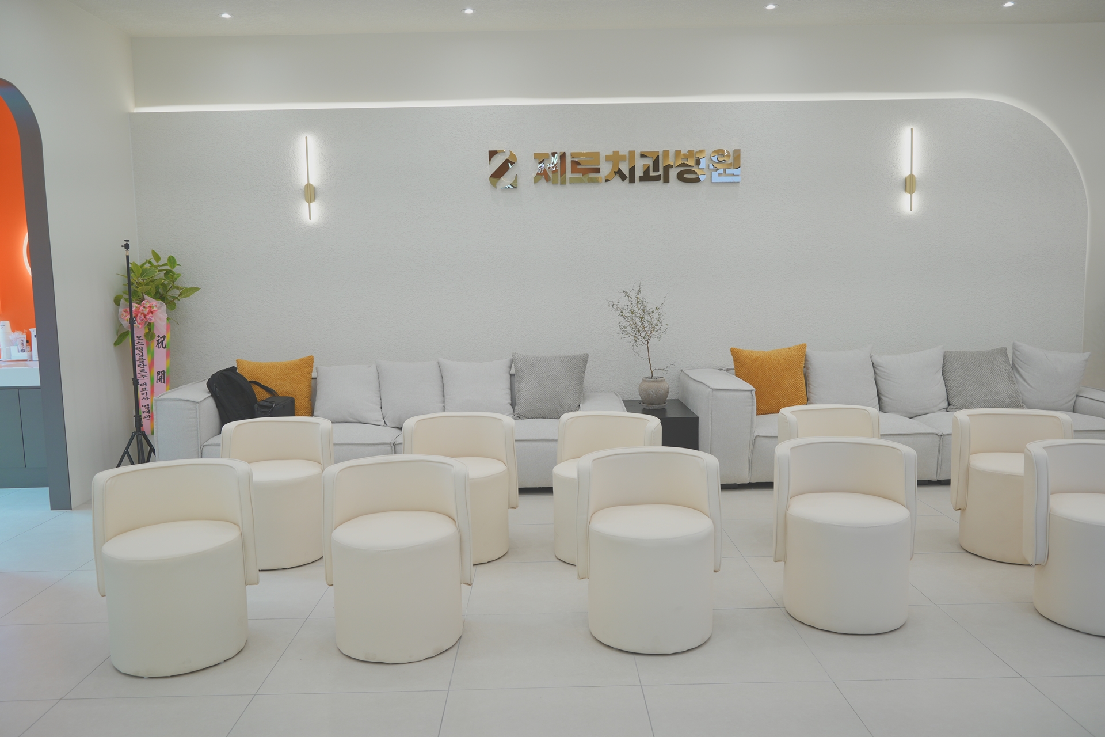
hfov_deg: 65.5
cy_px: 368
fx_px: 859
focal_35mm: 28
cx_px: 552
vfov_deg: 46.4
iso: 100
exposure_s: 1/40
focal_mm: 28
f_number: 4.5
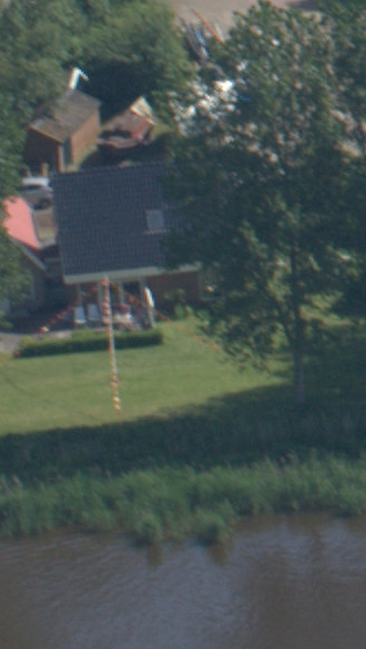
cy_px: -449
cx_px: 1543
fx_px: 11689
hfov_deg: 1.8
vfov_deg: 3.2
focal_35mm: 678
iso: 100
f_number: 9
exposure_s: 1/125
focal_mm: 55
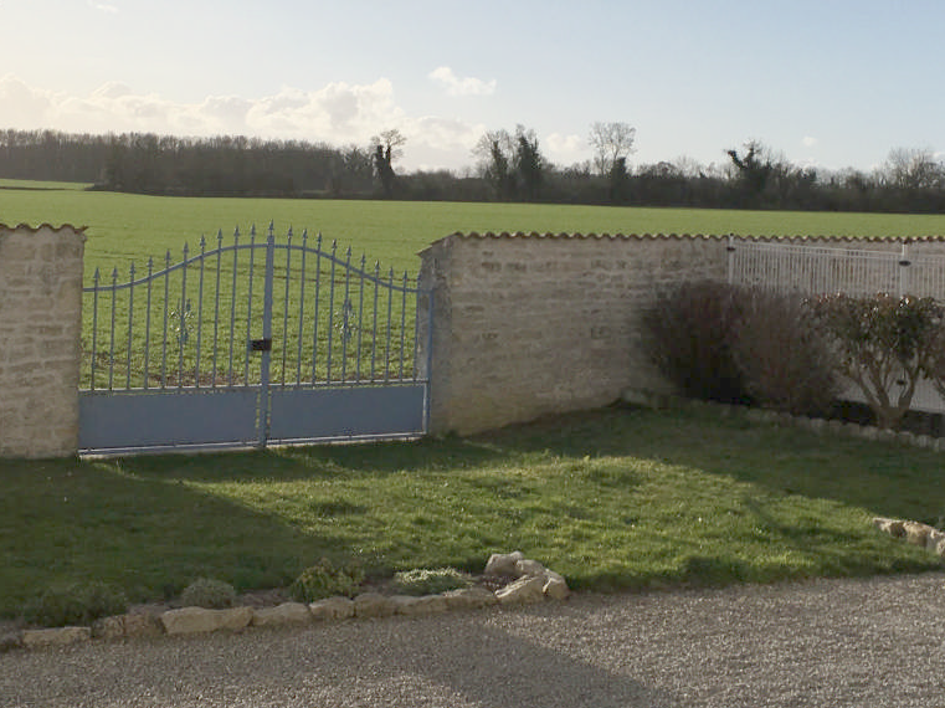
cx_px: 492
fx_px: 1664
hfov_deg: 31.7
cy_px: 278
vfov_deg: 24.0
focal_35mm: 61
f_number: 2.2
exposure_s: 1/3846
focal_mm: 4.15
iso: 25
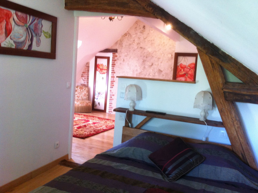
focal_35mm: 35
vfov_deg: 40.6
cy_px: 96
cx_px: 129
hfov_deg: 52.7
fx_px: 260
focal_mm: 3.85
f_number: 2.8
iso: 160
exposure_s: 1/17
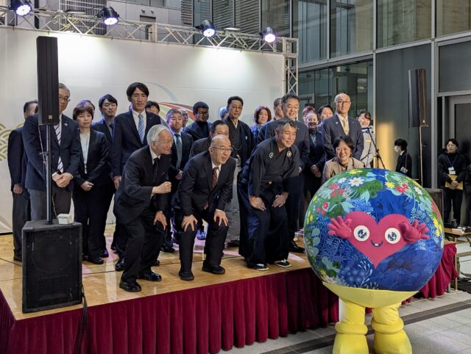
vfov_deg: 56.9
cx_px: 236
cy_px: 177
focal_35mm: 24
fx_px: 327
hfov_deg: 71.5
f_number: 1.85
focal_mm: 6.81
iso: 47
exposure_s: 1/100
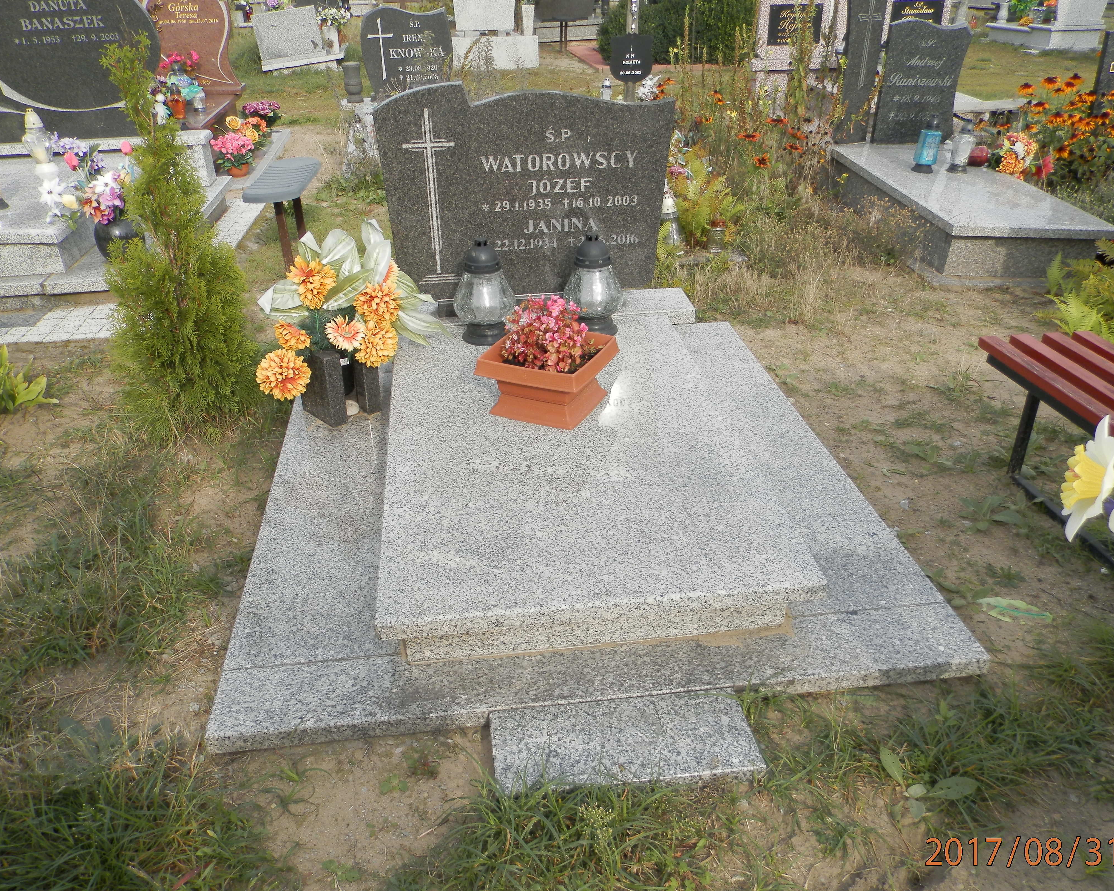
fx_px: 923
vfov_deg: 51.5
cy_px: 475
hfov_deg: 62.2
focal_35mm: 28
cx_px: 561
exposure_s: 1/640
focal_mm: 4.5
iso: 80
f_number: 3.1
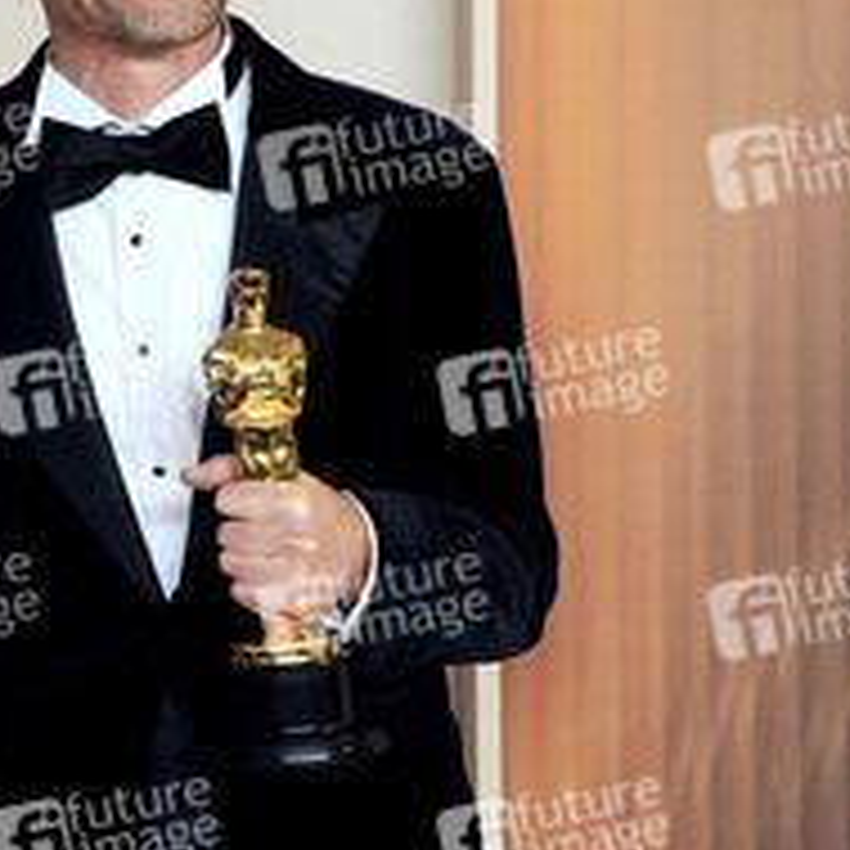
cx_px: -18
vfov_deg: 5.1
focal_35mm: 344
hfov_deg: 5.1
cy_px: 270
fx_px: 9557
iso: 2000
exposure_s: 1/200
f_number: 5.6
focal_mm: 170
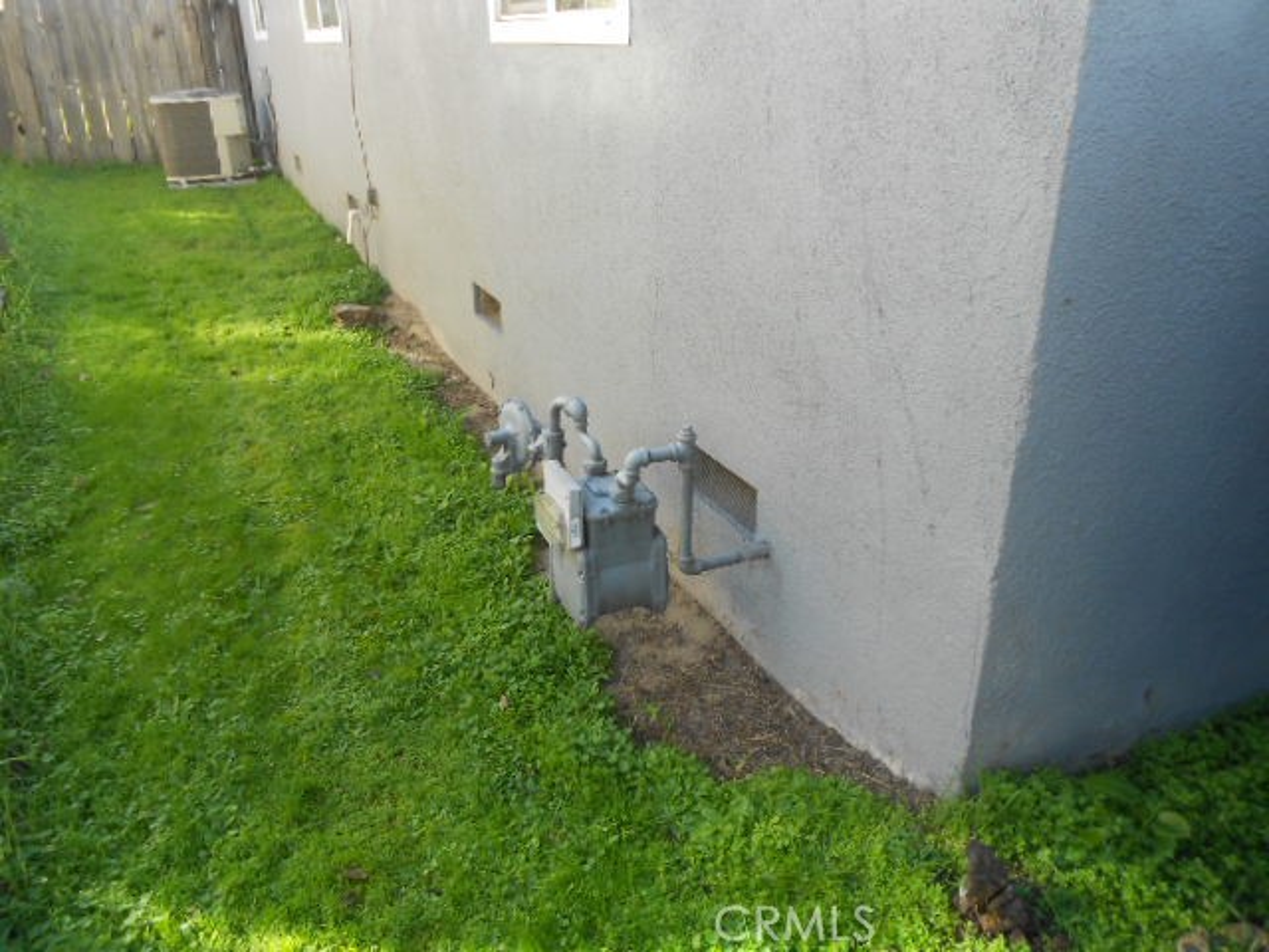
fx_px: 953
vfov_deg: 53.1
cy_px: 476
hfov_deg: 67.3
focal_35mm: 26
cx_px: 634
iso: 80
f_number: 3.2
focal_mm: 4.6
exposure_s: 1/80
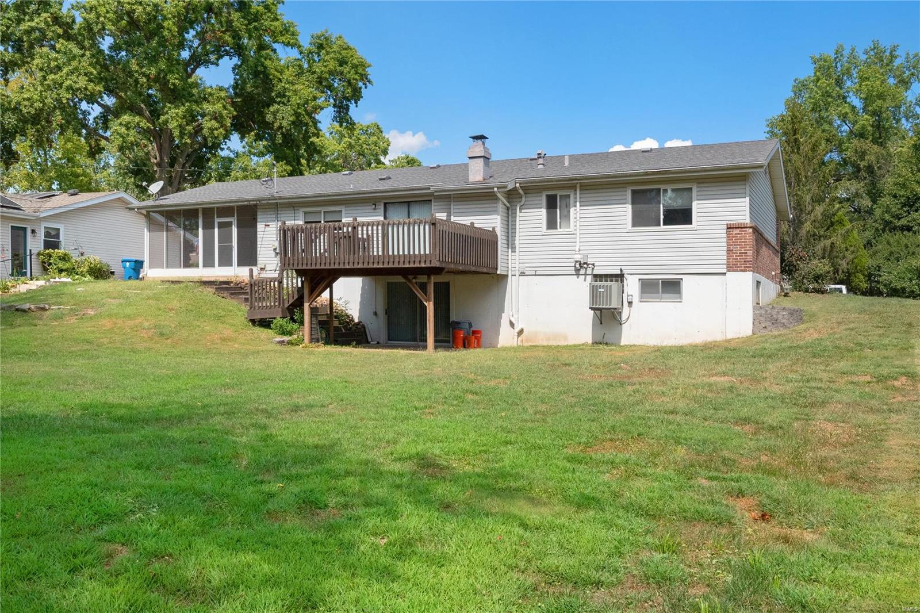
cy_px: 306
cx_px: 460
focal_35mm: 30
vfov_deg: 43.6
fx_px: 766
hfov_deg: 61.9
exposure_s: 1/1600
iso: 400
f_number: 6.3
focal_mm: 15
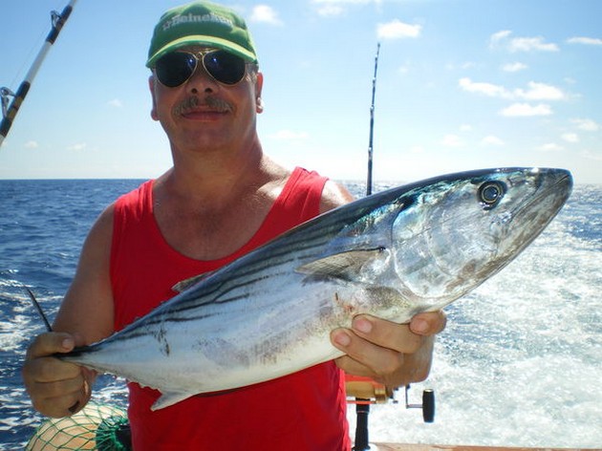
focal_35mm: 36
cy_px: 226
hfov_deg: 51.4
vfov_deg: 39.6
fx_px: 626
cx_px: 301
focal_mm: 6.3
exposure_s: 1/500
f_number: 4.6
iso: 50
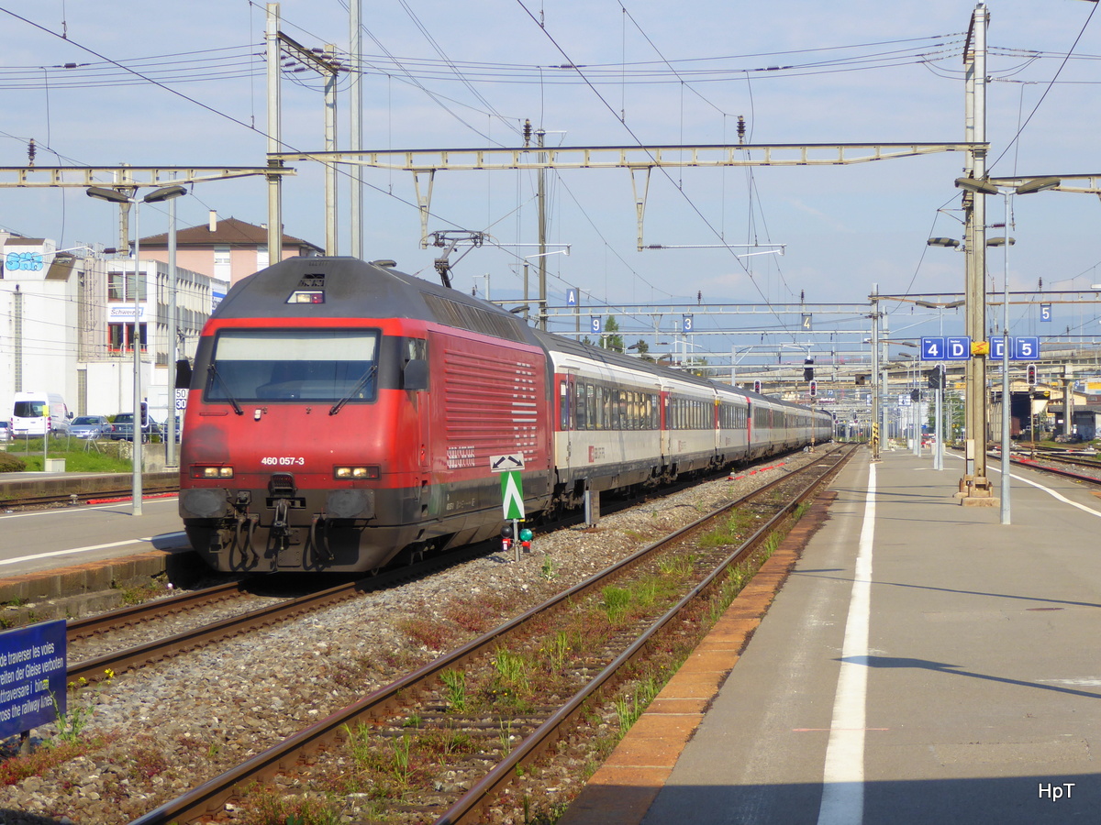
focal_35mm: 91
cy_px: 412
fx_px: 2894
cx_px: 550
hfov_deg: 21.5
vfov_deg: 16.2
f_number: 4.8
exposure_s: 1/320
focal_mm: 15
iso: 80
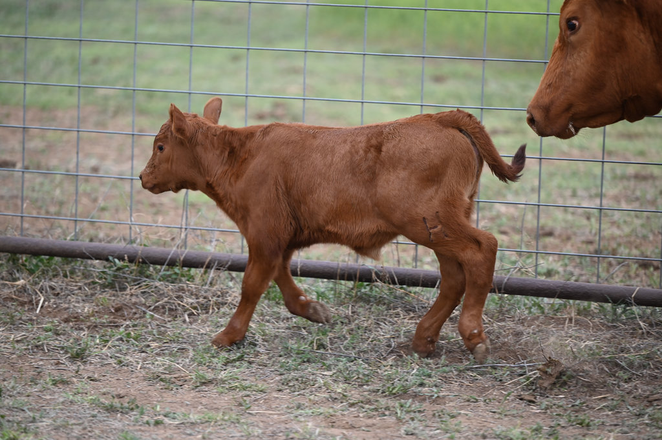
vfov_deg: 8.6
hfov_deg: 12.8
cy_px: 220
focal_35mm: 160
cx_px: 331
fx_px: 2940
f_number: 2.8
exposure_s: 1/320
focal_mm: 160
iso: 400
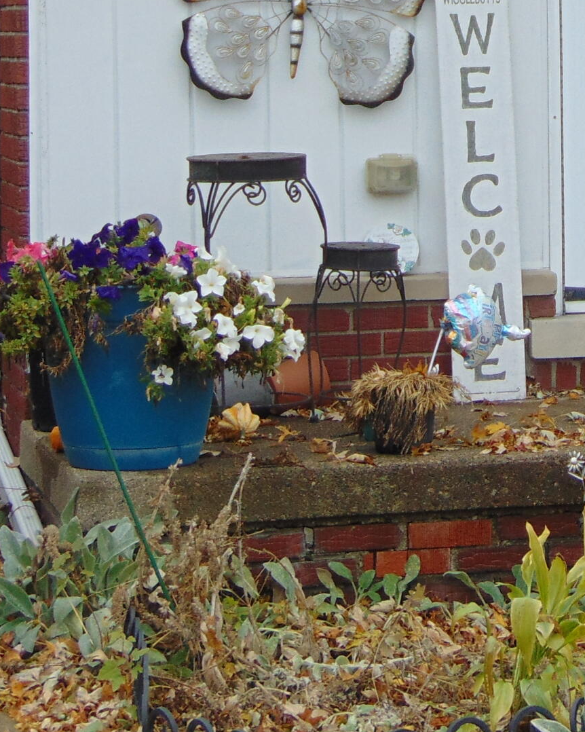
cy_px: 37
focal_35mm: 163
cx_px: 588
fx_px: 3529
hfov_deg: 9.4
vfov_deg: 11.7
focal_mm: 10.8
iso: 80
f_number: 3.6
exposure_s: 1/200
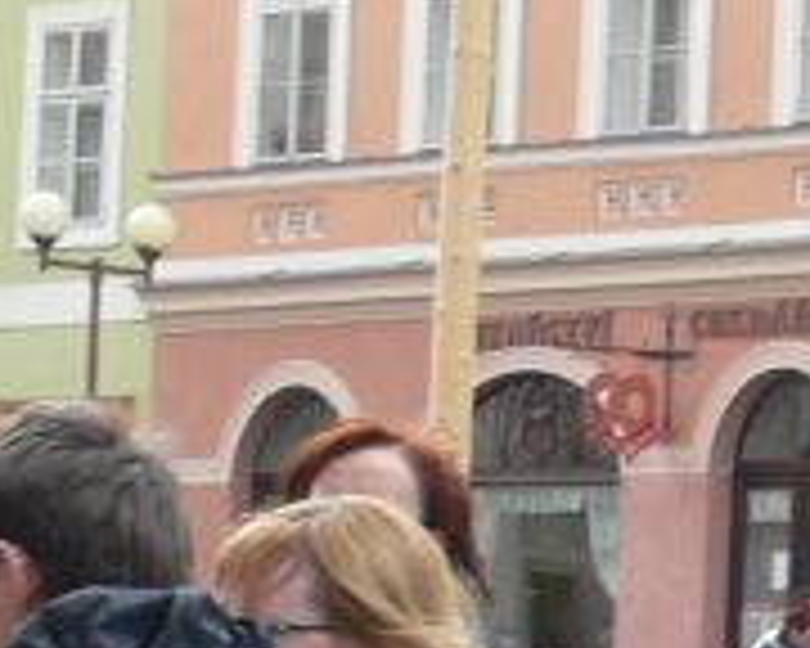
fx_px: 5945
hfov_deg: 7.7
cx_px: 1202
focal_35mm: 248
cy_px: 1004
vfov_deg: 6.2
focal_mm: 7.4
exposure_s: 1/100
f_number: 5.6
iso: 100
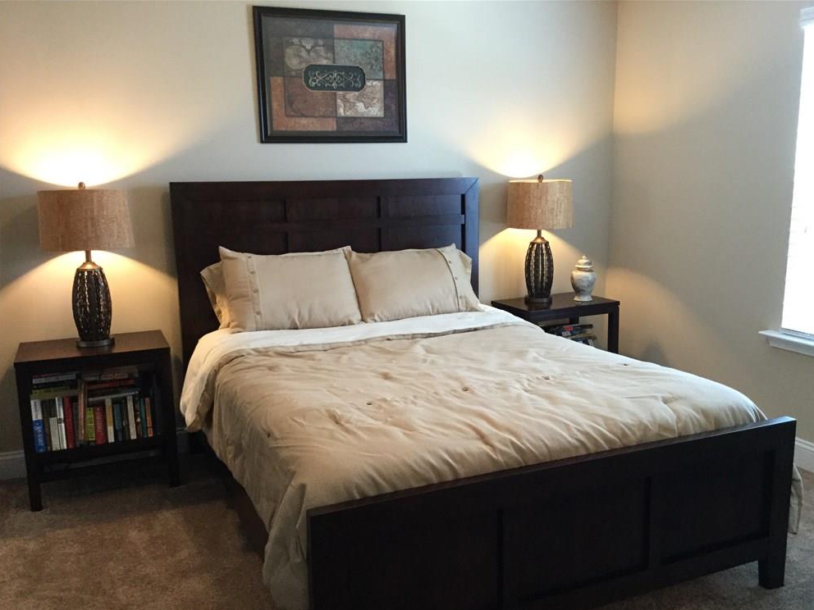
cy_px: 314
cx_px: 418
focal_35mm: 32
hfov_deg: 56.8
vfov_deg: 44.2
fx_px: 752
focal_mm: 3.3
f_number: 2.4
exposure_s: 1/30
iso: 125
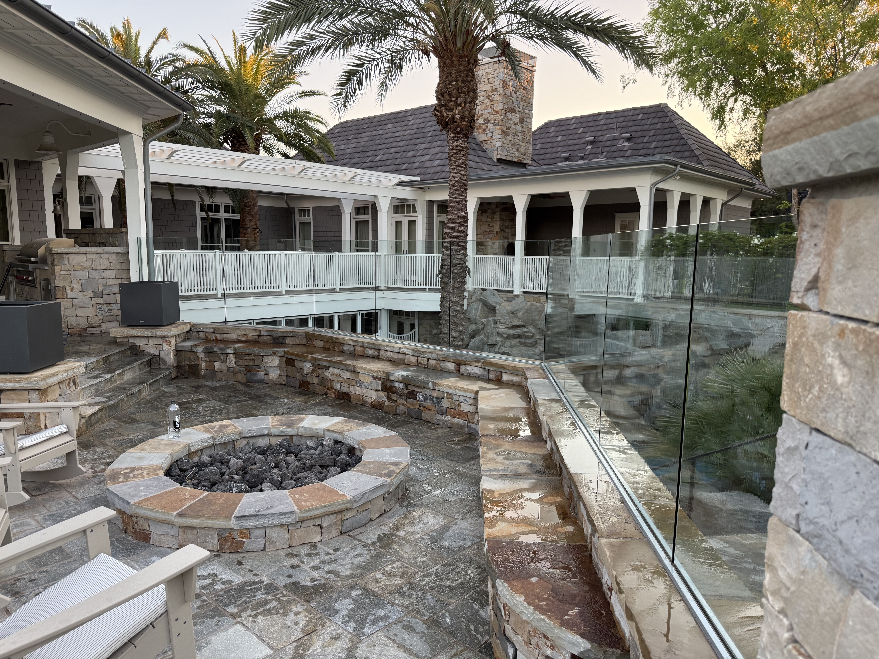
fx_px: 609
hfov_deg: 71.6
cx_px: 440
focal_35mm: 24
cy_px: 330
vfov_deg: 56.8
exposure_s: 1/121
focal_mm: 6.76
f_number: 1.78
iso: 100
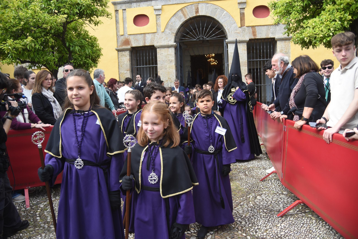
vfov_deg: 45.0
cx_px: 179
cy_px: 120
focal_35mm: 29
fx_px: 288
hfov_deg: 63.6
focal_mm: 29
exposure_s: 1/400
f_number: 5.6
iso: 250
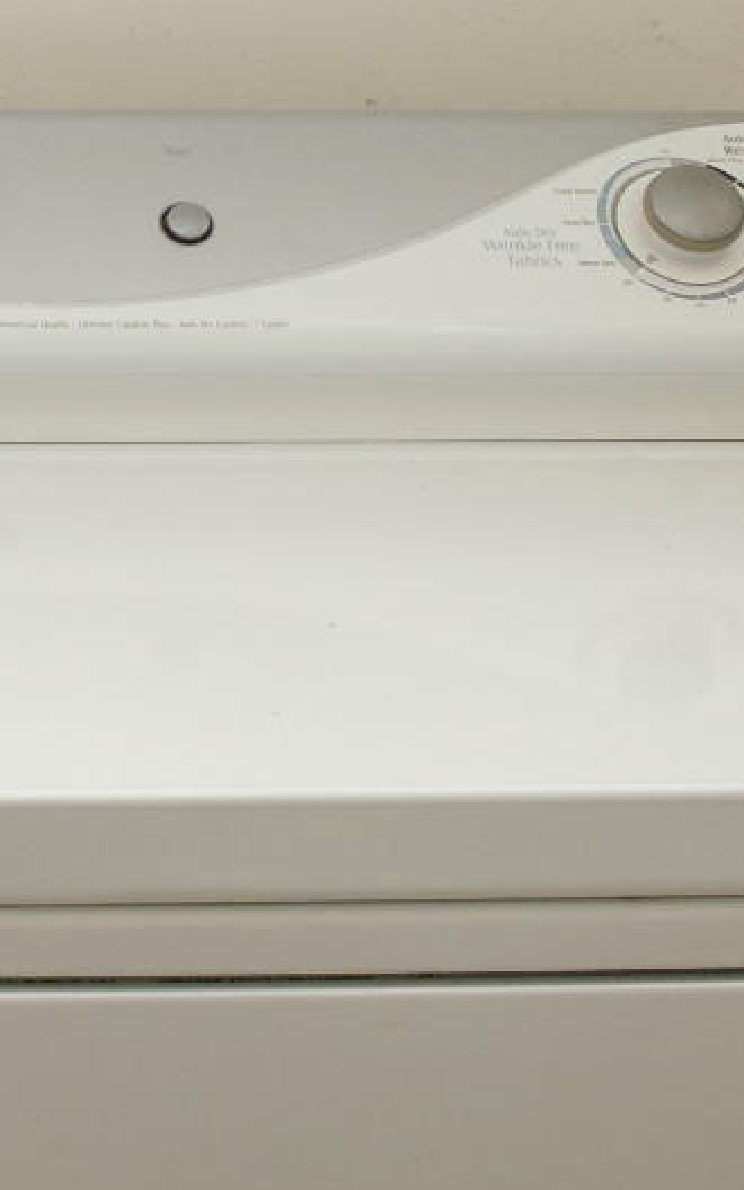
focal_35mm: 80
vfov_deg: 25.4
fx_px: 2595
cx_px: -162
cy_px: 261
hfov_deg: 15.7
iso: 800
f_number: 11
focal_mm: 18
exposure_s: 1/30
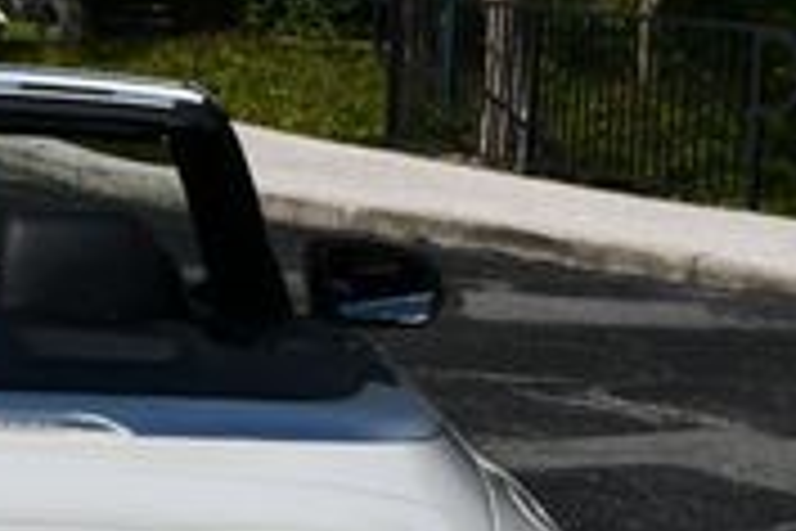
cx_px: -207
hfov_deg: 11.1
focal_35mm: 181
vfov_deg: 7.5
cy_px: 634
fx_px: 4002
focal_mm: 25
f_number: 10
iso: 100
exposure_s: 1/400
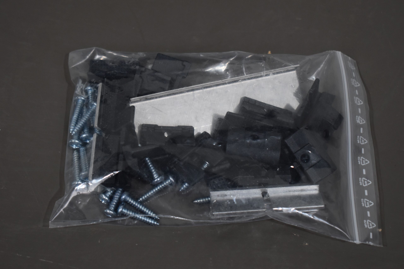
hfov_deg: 28.1
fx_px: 808
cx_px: 202
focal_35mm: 72
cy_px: 134
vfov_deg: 18.9
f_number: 5.3
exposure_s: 1/200
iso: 800
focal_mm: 48
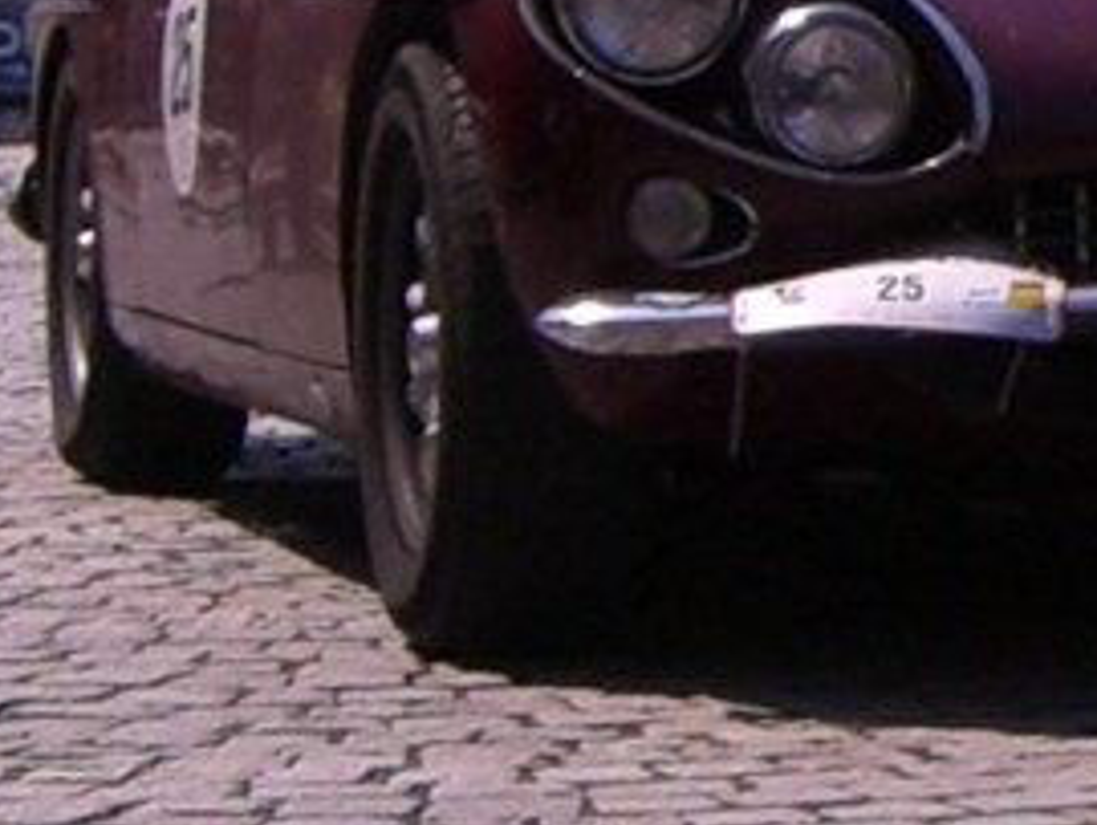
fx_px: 2855
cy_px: 114
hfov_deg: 21.3
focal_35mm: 90
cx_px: 987
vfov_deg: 16.3
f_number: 4.3
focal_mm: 6.2
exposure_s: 1/1250
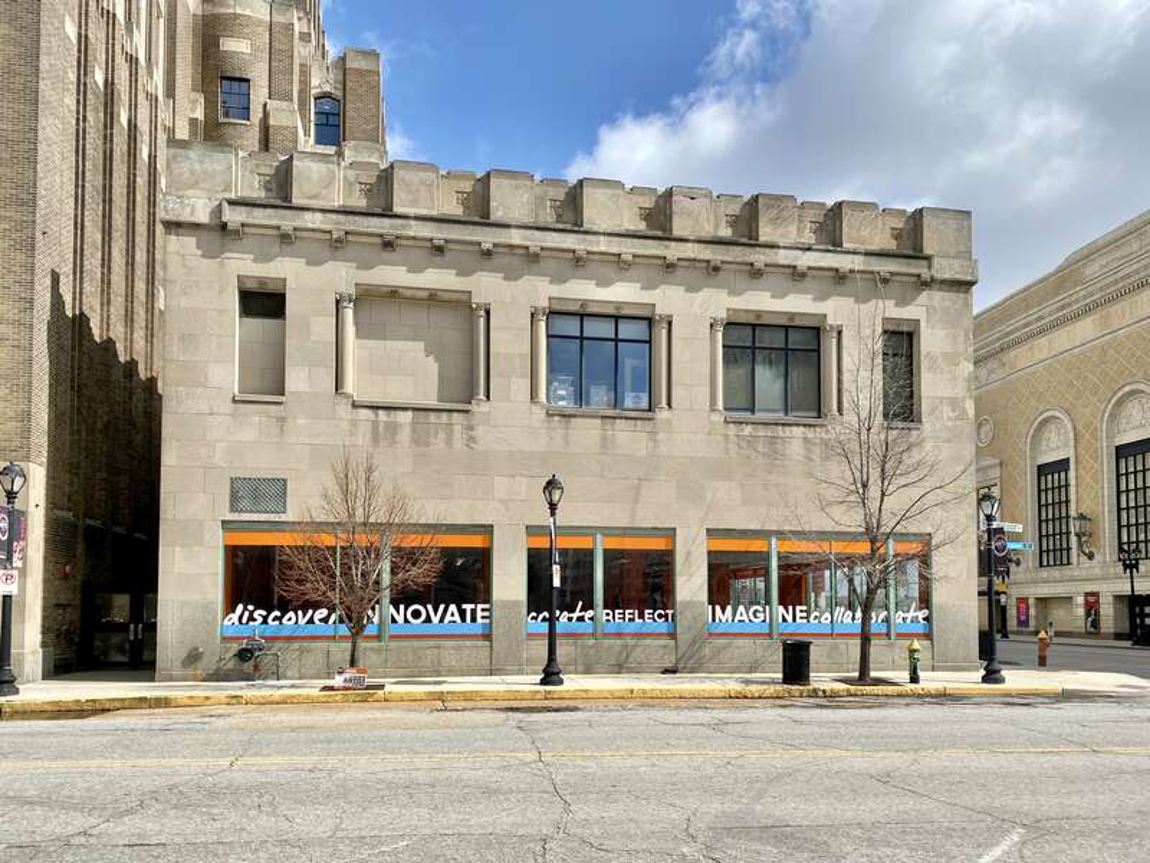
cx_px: 575
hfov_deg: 67.3
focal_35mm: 26
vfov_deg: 53.1
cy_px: 432
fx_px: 864
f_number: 1.8
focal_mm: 4.25
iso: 32
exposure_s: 1/3497
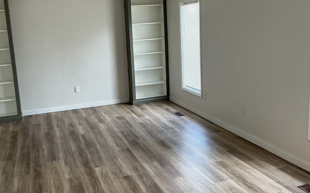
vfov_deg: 35.2
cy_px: 80
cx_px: 129
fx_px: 304
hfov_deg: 53.8
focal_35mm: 36
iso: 80
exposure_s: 1/60
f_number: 1.8
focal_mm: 3
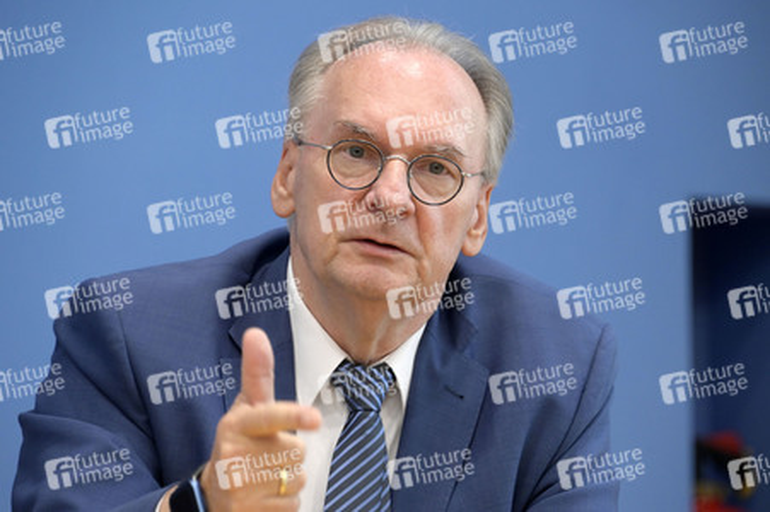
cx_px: 385
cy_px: 256
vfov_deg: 6.5
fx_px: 4488
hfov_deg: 9.8
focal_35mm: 210
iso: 5000
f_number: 5.6
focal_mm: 210
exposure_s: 1/500
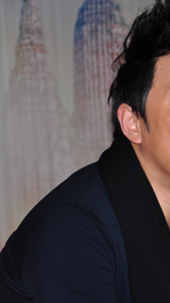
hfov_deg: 5.4
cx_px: 272
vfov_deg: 9.7
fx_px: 1780
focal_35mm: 222
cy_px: 174
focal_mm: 75
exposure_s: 1/60
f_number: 5.3
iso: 200
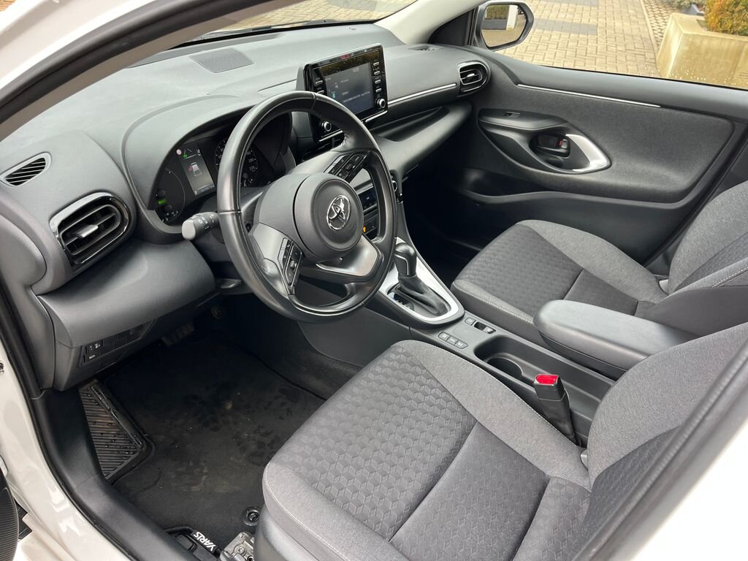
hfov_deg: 67.3
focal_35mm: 26
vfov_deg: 53.1
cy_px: 280
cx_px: 374
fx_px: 562
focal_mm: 5.1
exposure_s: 1/121
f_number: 1.6
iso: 80
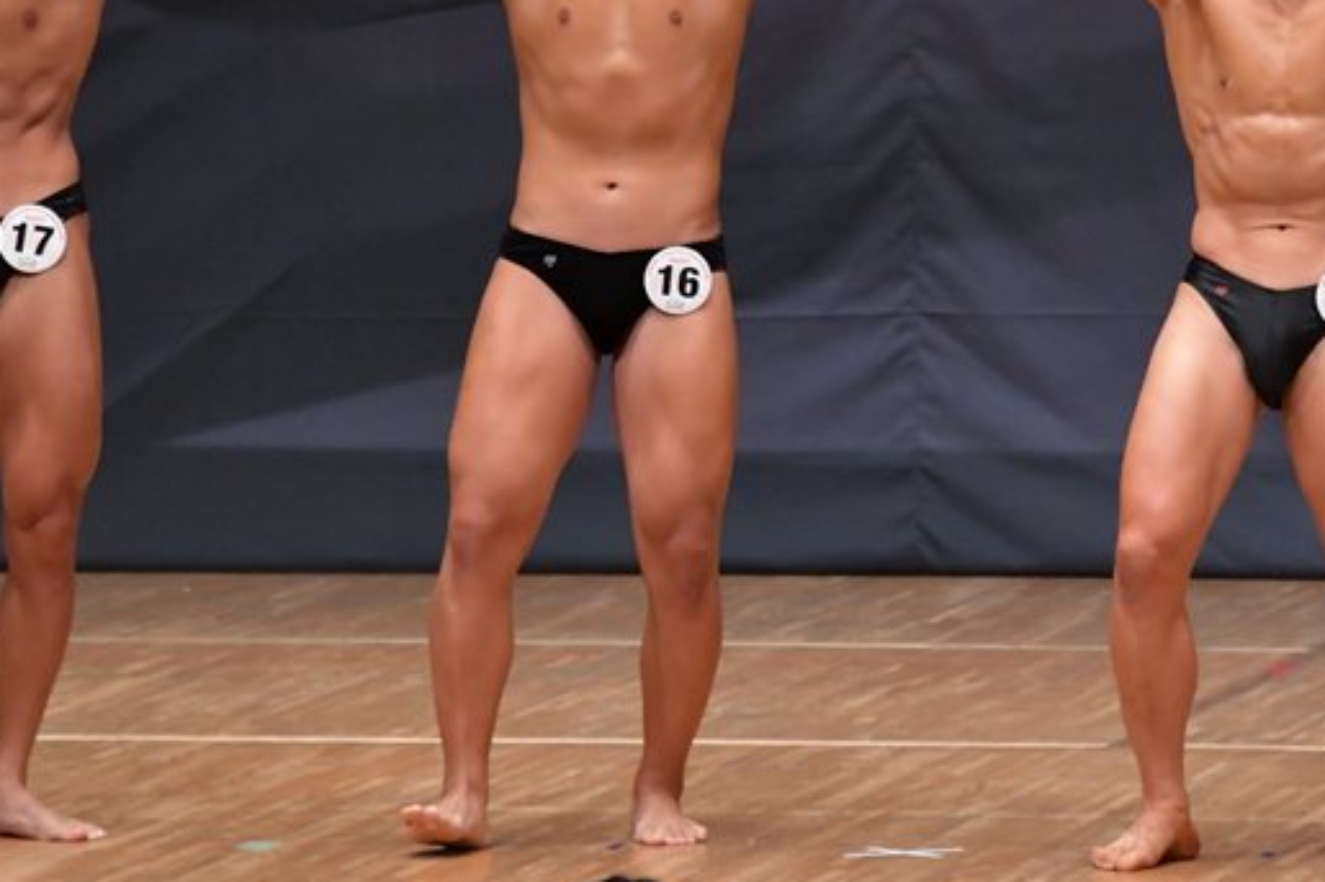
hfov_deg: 4.8
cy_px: 288
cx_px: 817
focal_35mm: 429
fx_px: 15784
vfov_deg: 3.2
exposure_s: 1/400
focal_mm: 190
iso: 6400
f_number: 5.6
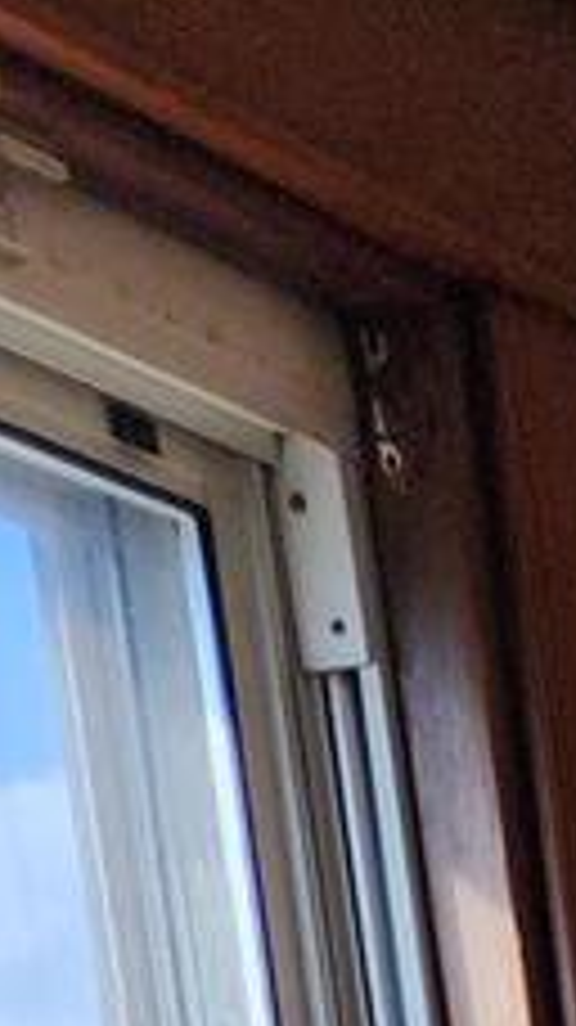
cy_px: 3236
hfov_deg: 6.0
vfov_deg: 9.5
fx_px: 4596
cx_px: 2367
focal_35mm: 169
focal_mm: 6.4
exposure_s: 1/180
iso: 25
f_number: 1.8
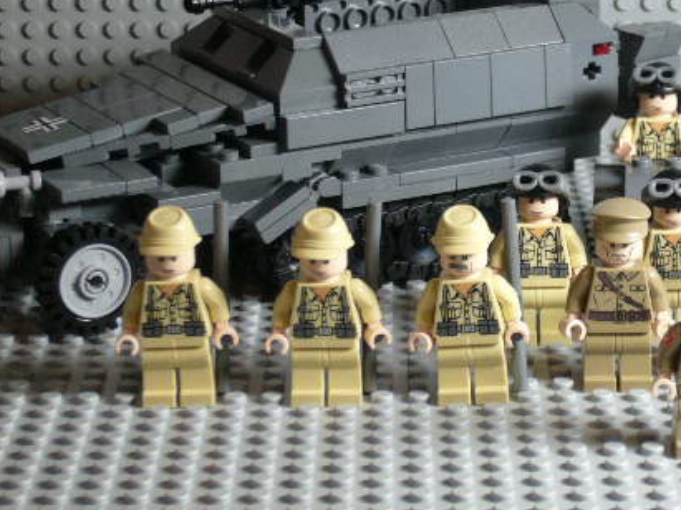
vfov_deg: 11.0
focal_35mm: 134
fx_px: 2635
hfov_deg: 14.7
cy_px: 161
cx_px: 499
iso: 100
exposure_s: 1/20
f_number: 4.5
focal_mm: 14.3
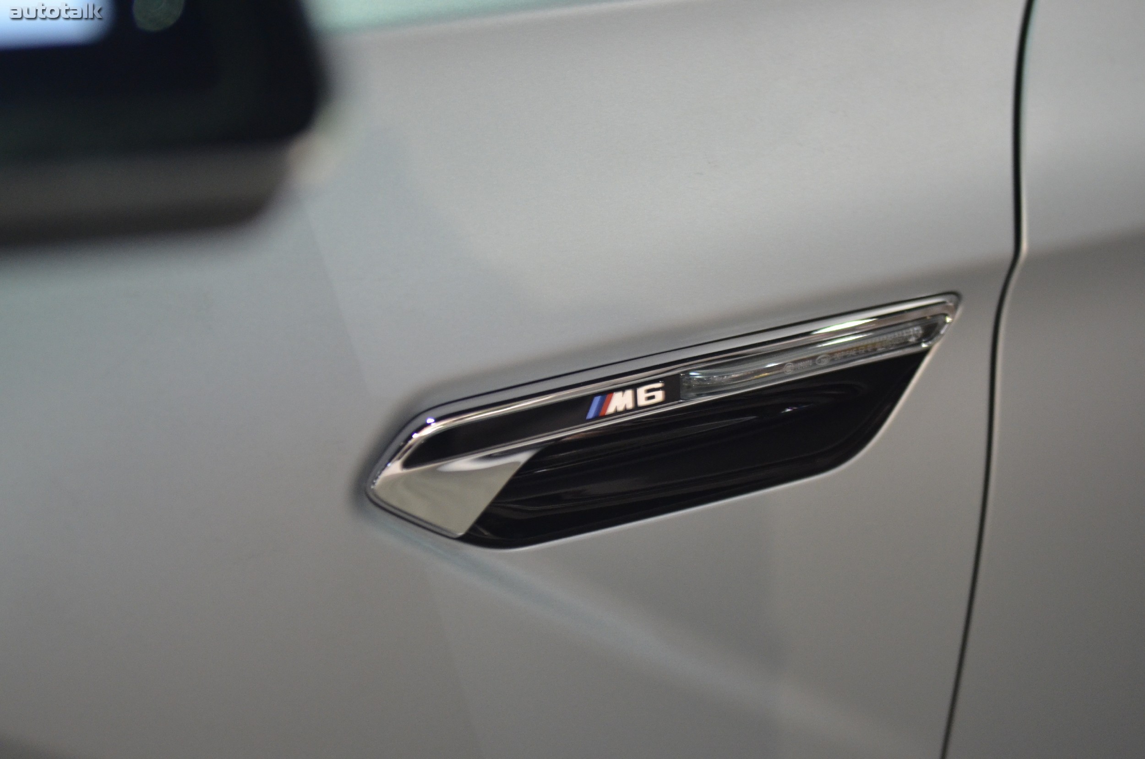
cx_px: 572
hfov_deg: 24.7
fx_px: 2619
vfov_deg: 16.5
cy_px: 380
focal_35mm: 82
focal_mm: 55
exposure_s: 1/20
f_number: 2.8
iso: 1600
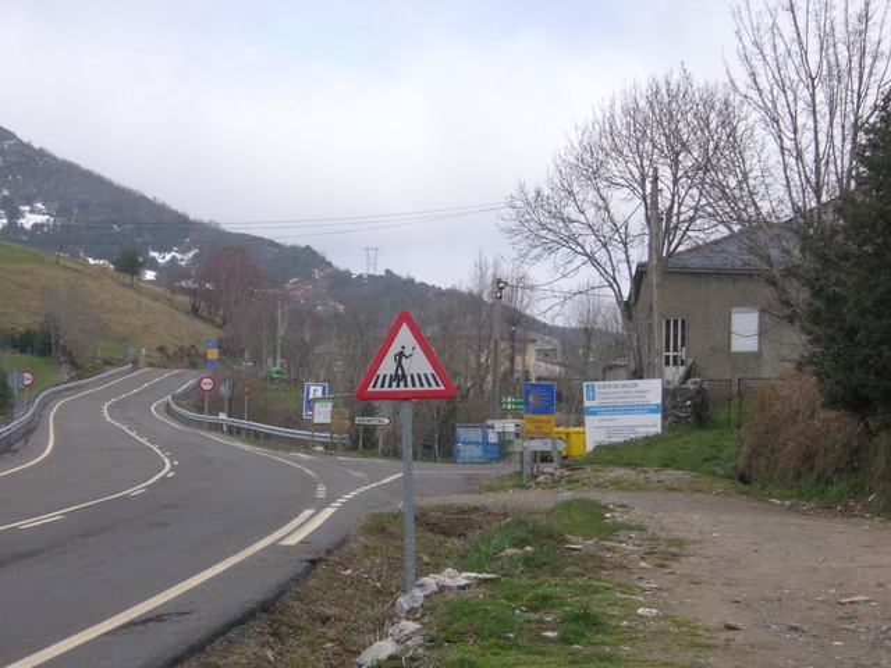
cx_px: 446
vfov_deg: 14.1
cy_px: 334
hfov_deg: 18.7
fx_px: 2703
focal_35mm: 105
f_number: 5
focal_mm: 17.1
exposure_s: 1/750
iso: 160
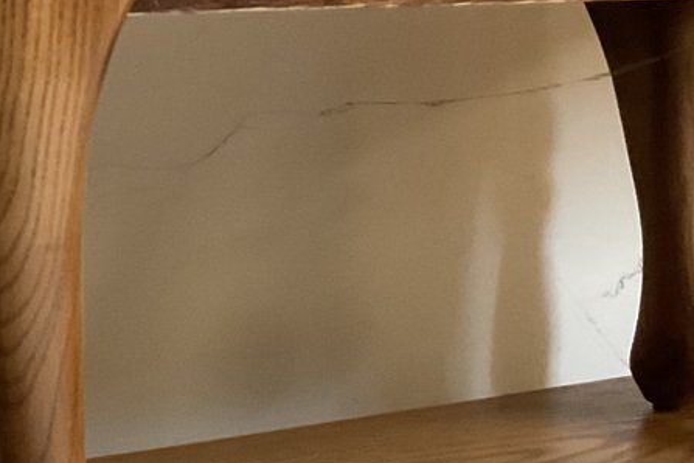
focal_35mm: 102
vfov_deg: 13.4
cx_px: 154
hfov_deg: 19.8
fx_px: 1966
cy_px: 147
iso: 250
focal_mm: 3
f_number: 1.8
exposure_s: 1/30
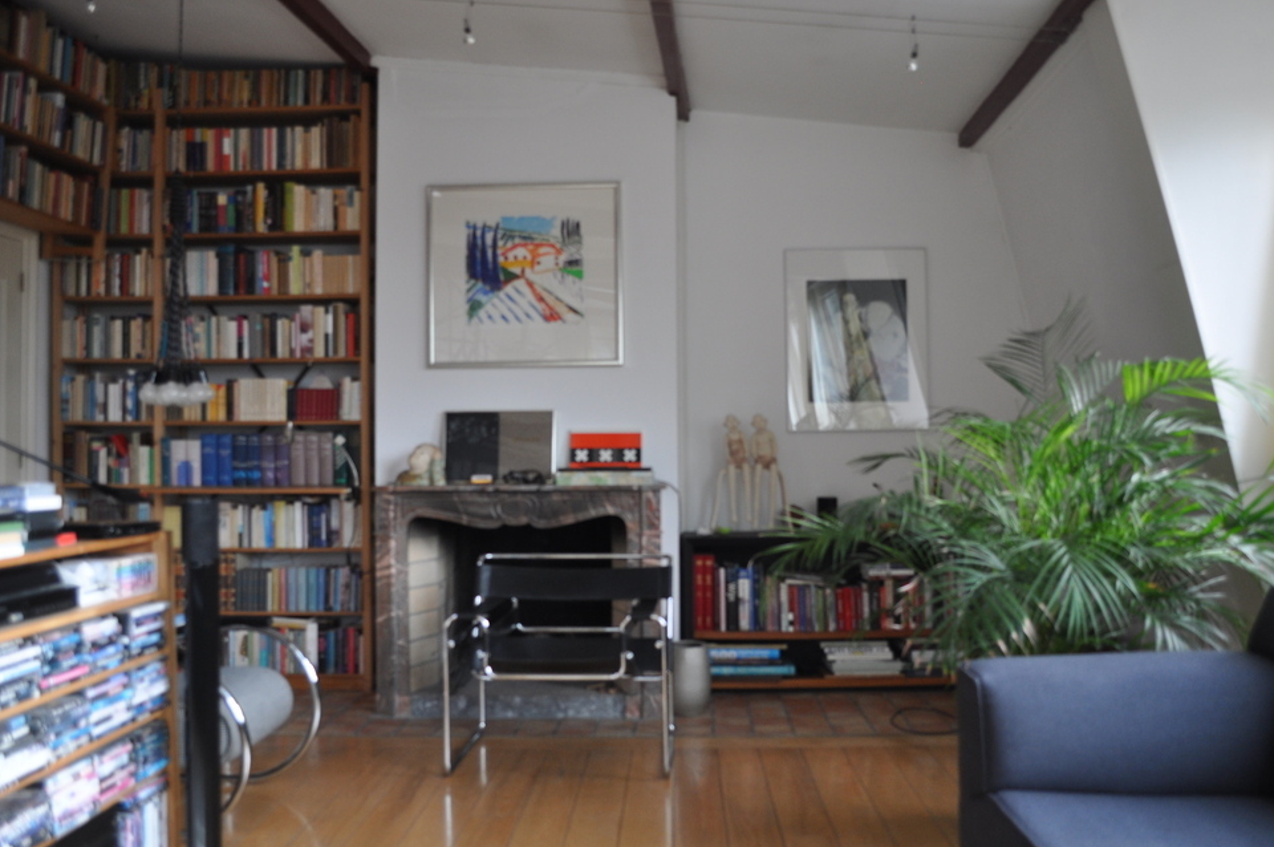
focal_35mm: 32
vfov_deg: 41.0
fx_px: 1131
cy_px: 418
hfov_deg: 58.7
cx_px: 662
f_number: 4
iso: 450
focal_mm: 20
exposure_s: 1/60
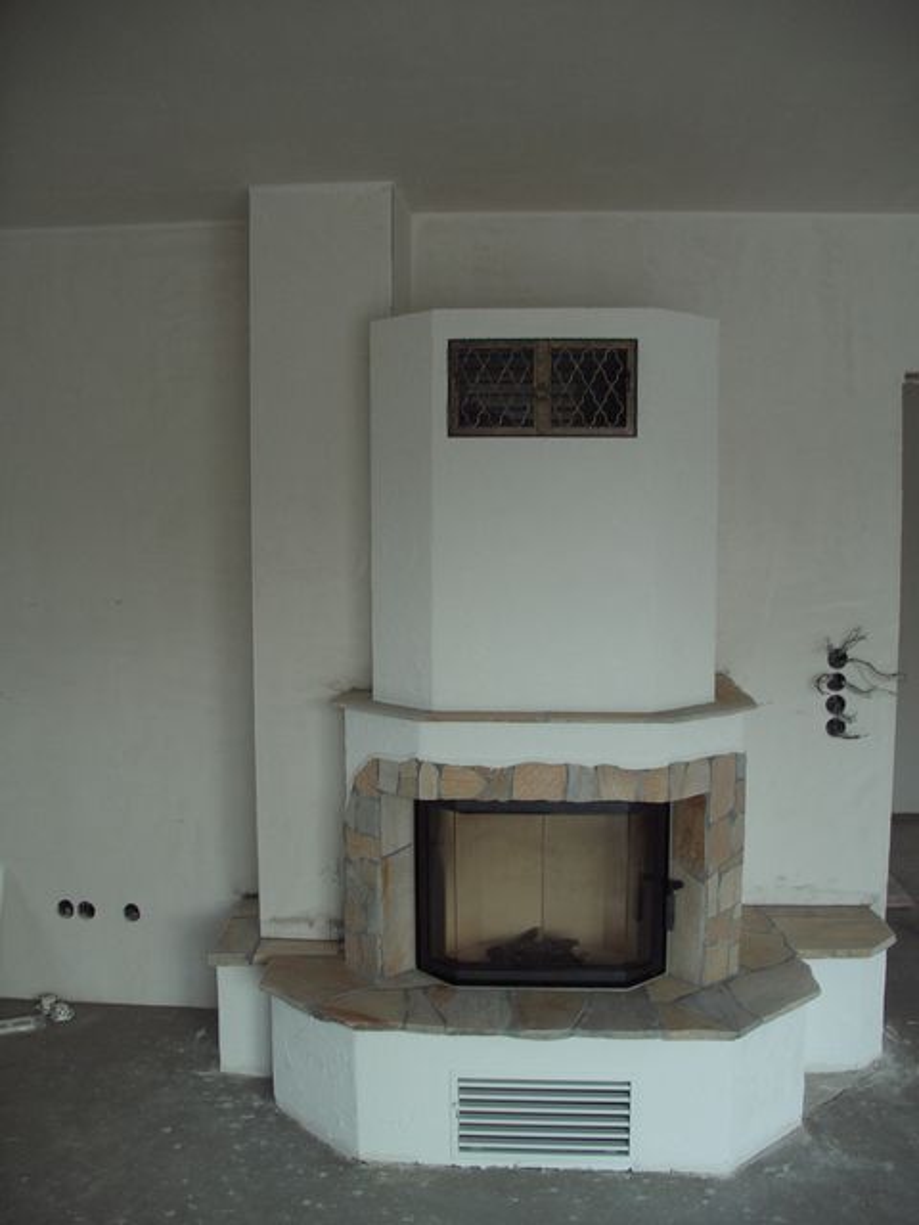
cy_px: 612
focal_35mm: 33
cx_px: 460
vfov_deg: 55.4
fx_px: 1168
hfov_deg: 42.9
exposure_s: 1/100
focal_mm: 7.1
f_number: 2.8
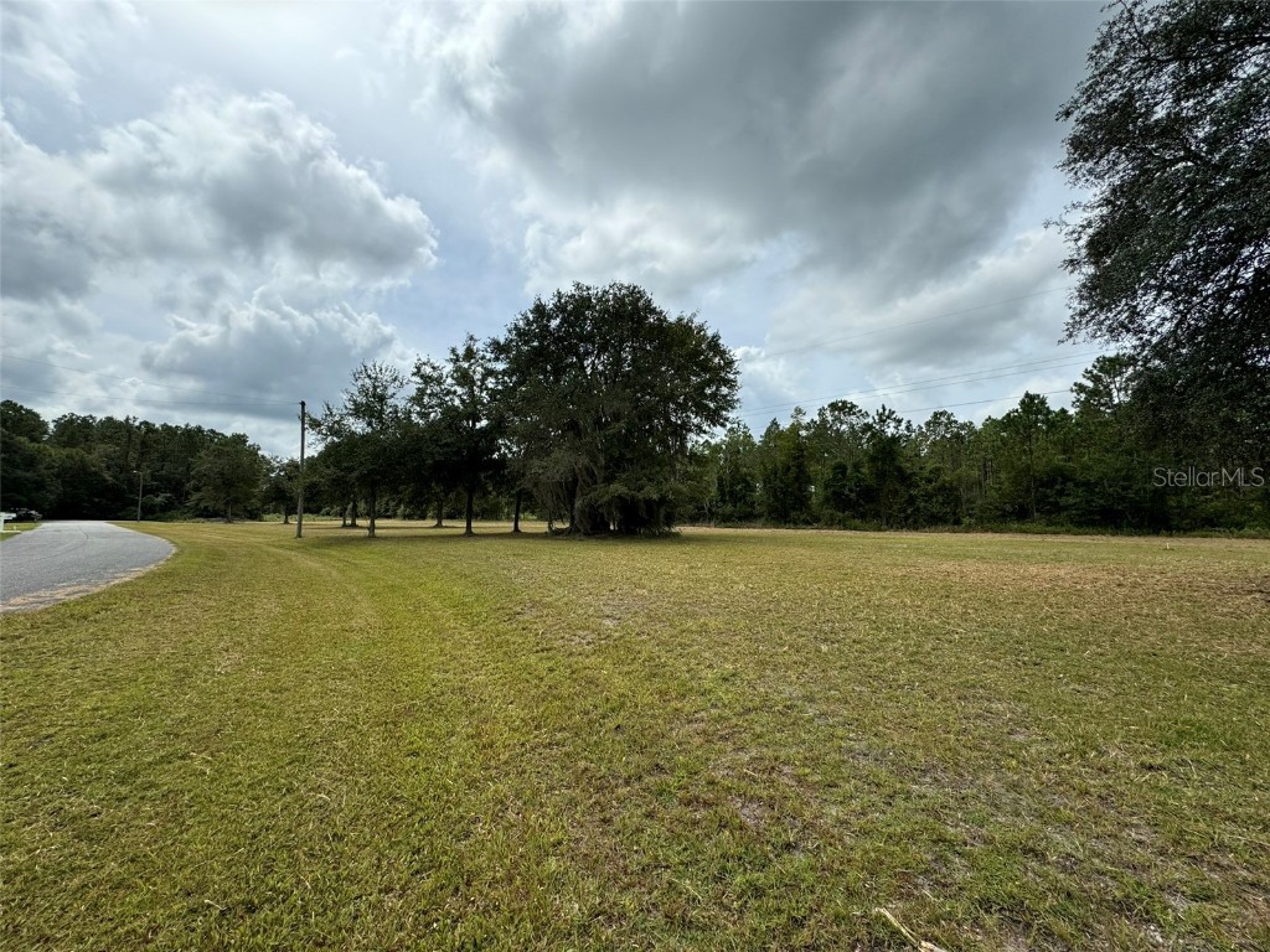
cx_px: 635
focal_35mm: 14
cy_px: 476
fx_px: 514
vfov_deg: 85.7
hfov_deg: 102.1
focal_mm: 2.22
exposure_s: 1/2208
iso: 50
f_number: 2.2
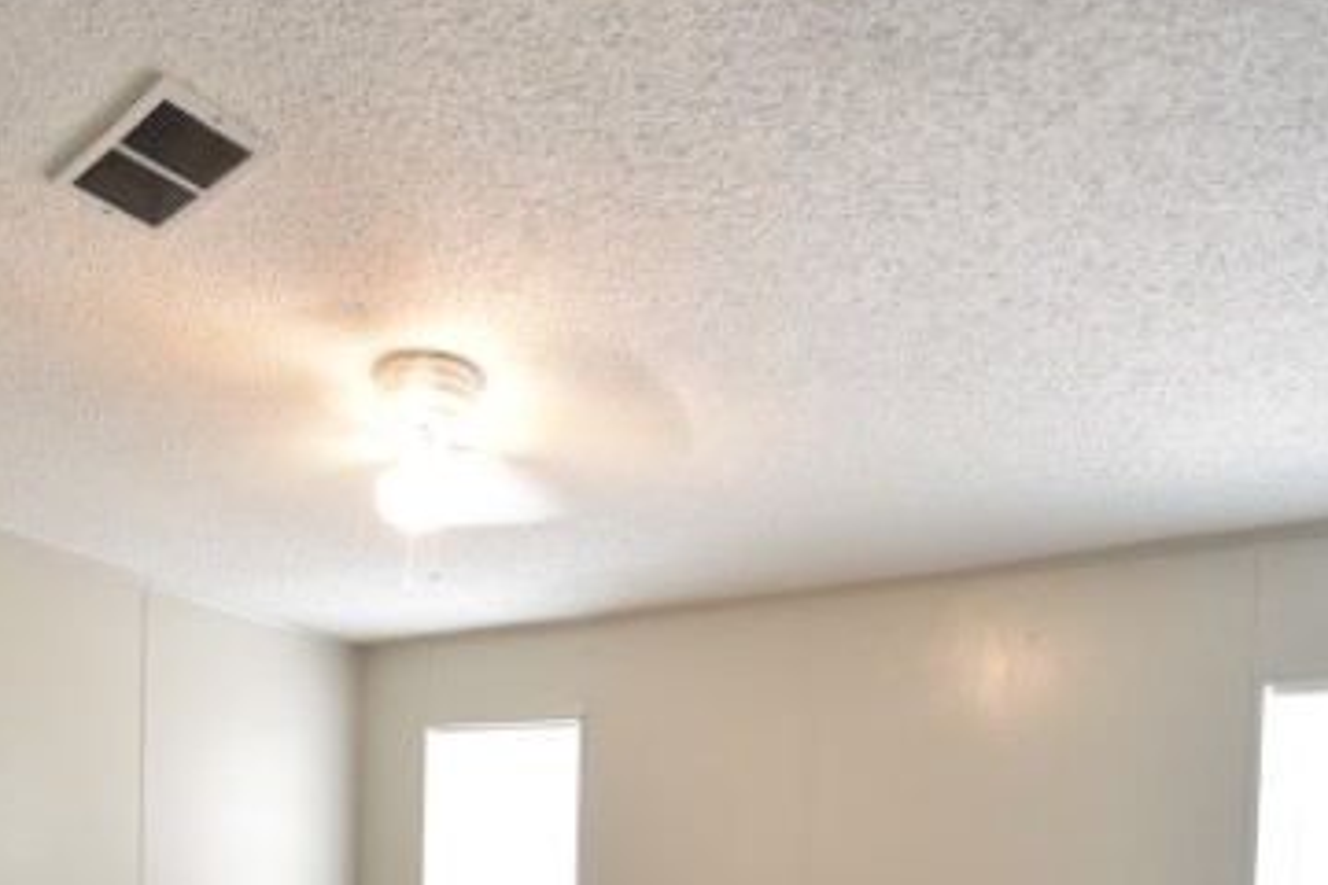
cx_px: 369
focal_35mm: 30
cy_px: 833
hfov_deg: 59.4
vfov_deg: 39.7
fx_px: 1107
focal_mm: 10
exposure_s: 1/30
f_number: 3.5
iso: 800
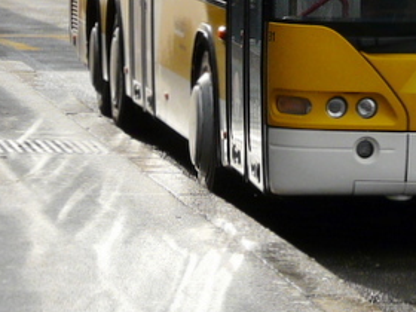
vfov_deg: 7.0
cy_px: -131
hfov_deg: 9.3
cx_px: 432
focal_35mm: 211
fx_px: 2536
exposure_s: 1/250
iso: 100
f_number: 4.5
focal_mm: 9.8
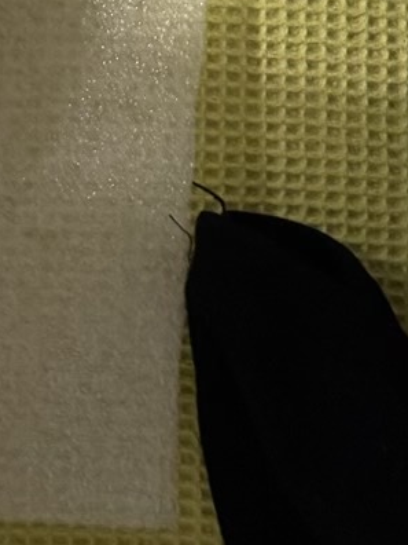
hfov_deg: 9.5
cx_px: 14
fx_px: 2436
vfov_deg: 12.2
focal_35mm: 155
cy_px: -257
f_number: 1.78
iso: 800
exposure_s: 1/20
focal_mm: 6.76
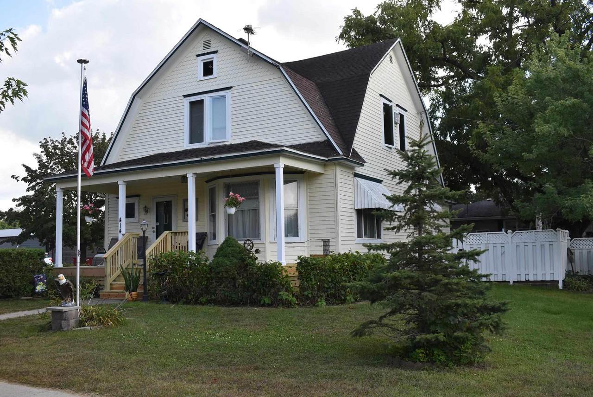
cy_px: 198
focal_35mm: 36
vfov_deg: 36.9
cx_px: 296
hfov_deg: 53.1
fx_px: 594
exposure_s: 1/250
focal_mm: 24
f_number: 7.1
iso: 200
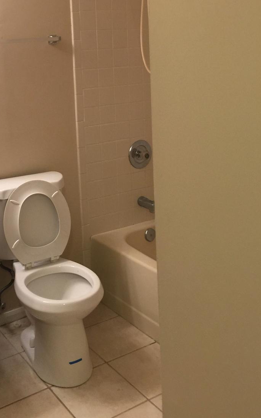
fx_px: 490
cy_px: 133
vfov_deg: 45.4
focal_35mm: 43
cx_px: 55
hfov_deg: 29.2
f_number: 2.2
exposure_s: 1/15
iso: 40
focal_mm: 4.15
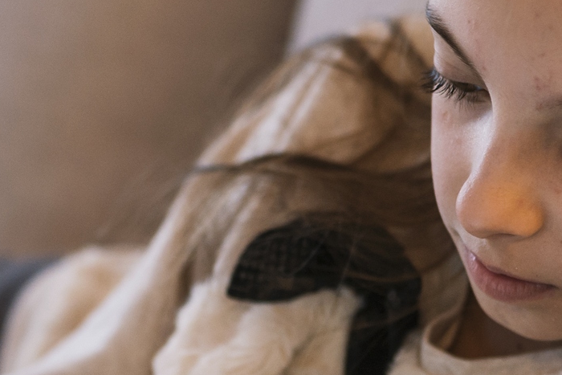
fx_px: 2342
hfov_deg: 13.6
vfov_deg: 9.1
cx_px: 121
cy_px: 283
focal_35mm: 150
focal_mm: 35
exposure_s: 1/125
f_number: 2.2
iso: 400
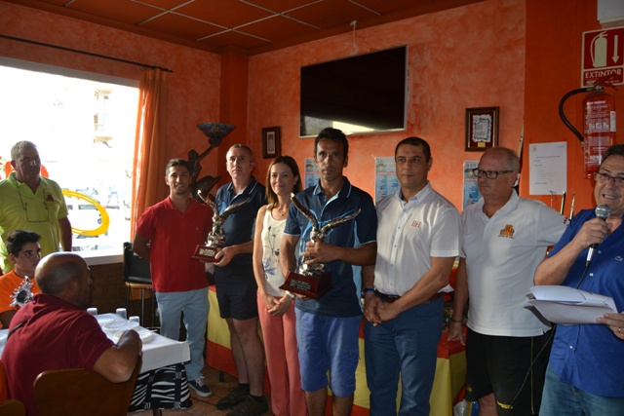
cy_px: 208
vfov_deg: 48.0
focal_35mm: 27
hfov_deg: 67.4
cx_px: 312
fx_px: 468
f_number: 4
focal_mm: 18
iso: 360
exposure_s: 1/125
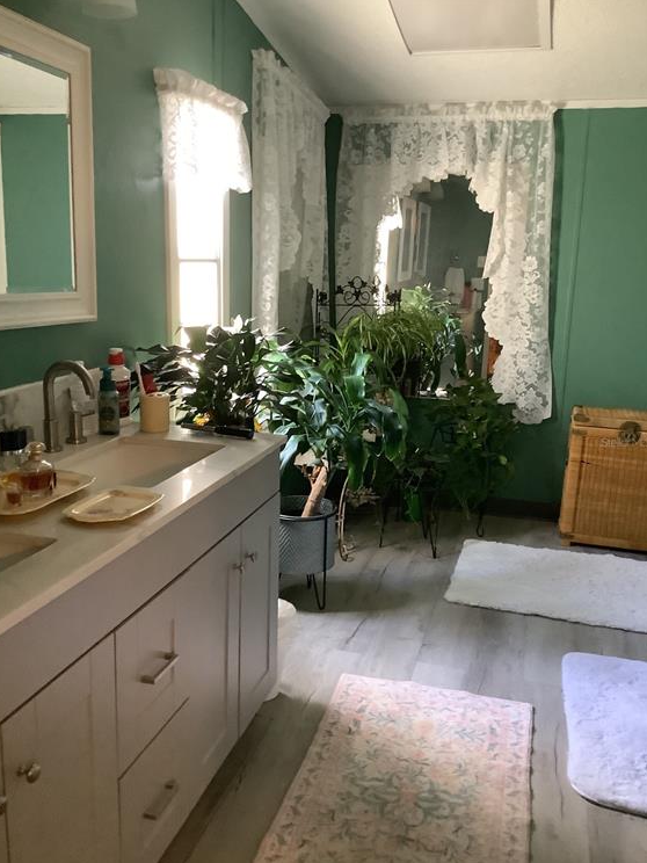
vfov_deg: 56.8
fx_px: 797
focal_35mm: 32
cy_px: 442
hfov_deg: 44.2
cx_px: 320
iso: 320
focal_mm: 3.3
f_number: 2.4
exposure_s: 1/25
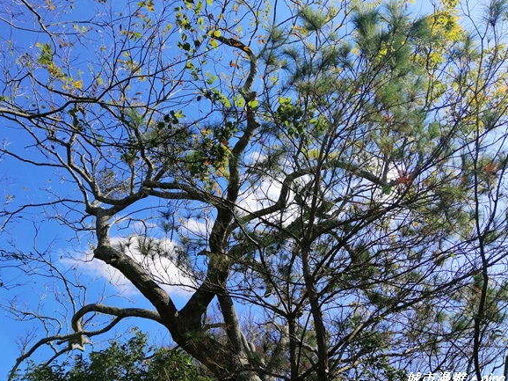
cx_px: 245
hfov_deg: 65.3
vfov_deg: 51.3
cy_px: 190
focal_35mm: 27
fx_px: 396
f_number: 2.2
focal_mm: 3.81
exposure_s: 1/947
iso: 50
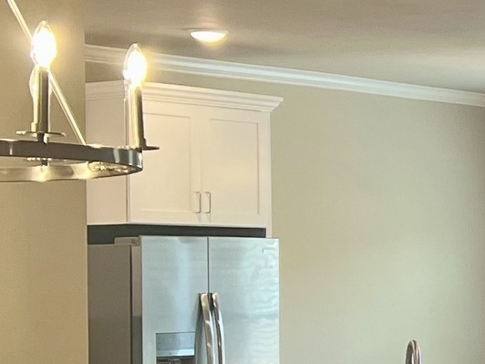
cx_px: 906
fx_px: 2102
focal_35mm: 150
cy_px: 302
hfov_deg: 12.0
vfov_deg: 9.9
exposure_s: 1/120
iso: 125
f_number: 1.5
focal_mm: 5.7
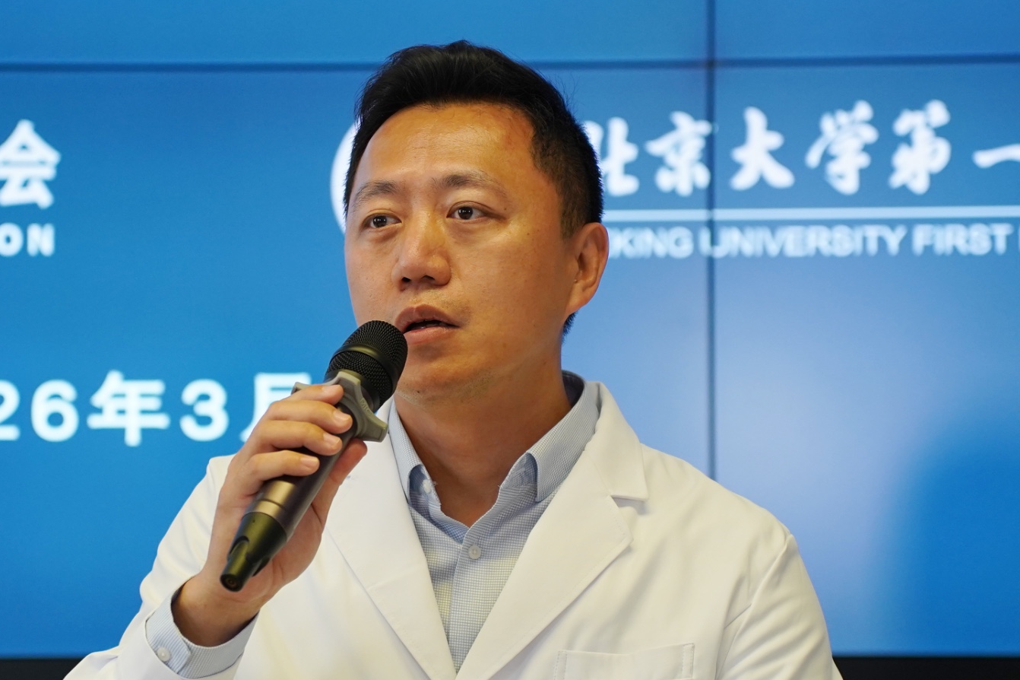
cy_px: 375
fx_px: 3682
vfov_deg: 10.5
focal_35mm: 130
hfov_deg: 15.8
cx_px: 463
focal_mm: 73
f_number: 2.8
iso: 1250
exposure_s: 1/400
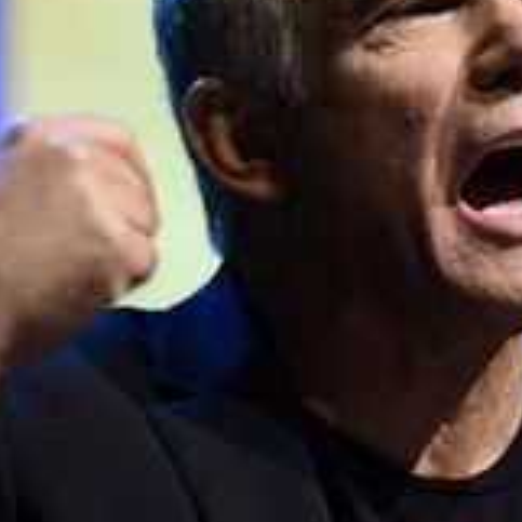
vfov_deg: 2.8
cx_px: 431
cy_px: 123
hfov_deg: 2.8
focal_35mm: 633
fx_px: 10799
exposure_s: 1/320
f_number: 3.5
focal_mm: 200
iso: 1250
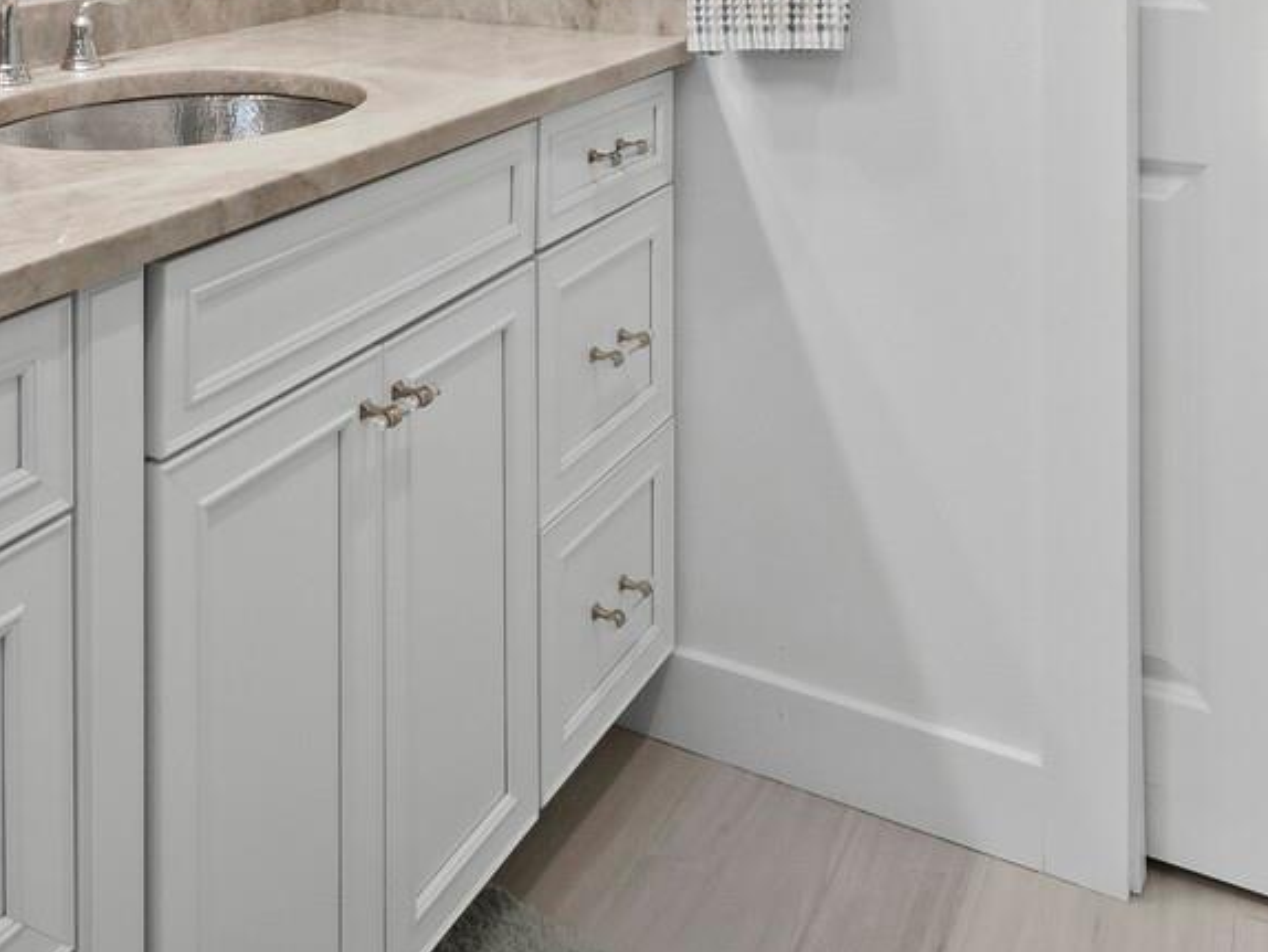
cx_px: 435
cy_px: -223
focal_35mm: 39
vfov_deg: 30.6
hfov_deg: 47.2
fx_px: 1429
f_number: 13
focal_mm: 7
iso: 320
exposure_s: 1/2.5
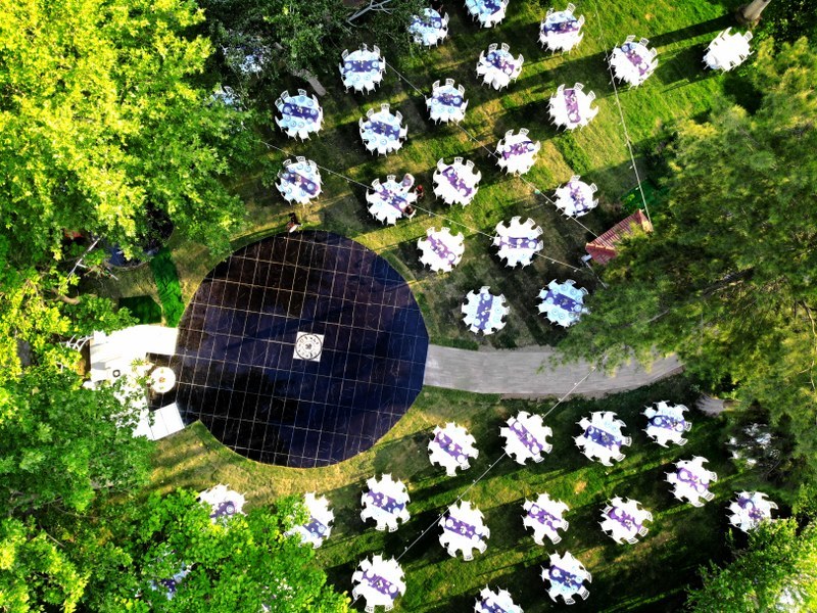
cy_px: 306
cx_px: 408
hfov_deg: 71.6
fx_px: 566
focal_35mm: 24
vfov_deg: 56.8
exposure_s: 1/109
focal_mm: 4.5
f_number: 2.8
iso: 100
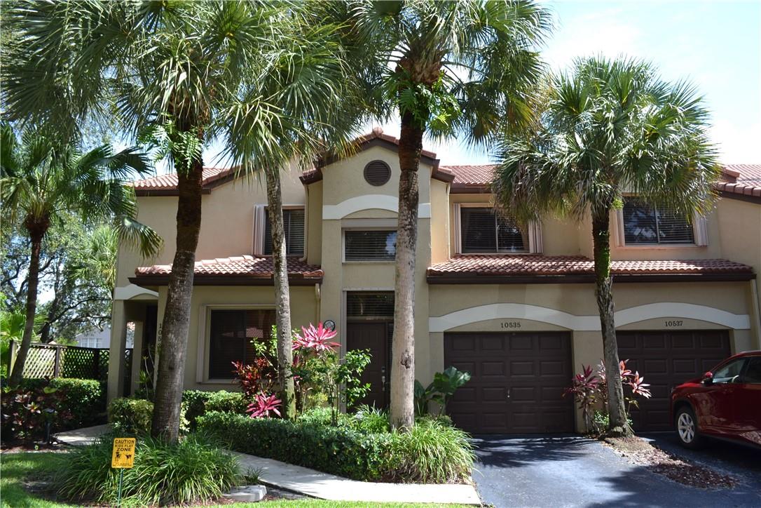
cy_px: 254
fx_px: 571
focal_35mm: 27
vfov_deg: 47.9
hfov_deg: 67.4
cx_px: 380
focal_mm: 18
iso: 100
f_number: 5.6
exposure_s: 1/125
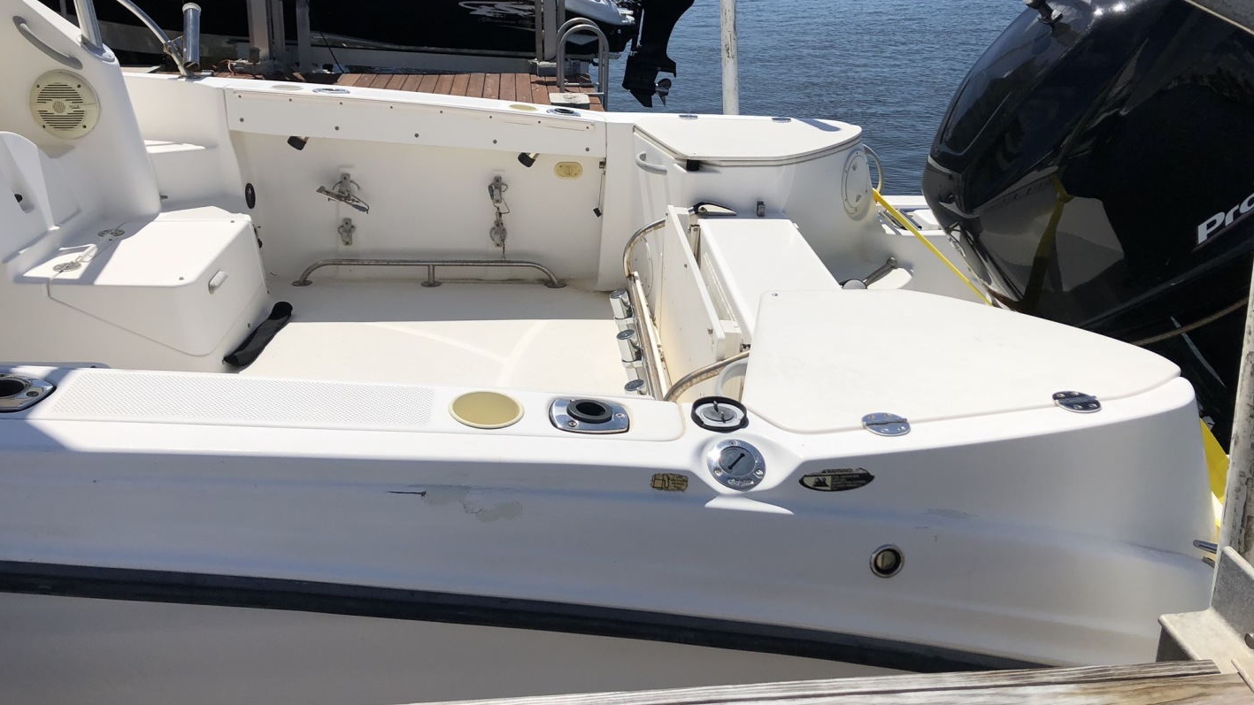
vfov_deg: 37.4
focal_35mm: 31
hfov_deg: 62.6
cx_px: 627
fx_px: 1031
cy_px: 241
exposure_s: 1/6024
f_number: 1.8
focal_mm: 3.99
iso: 25
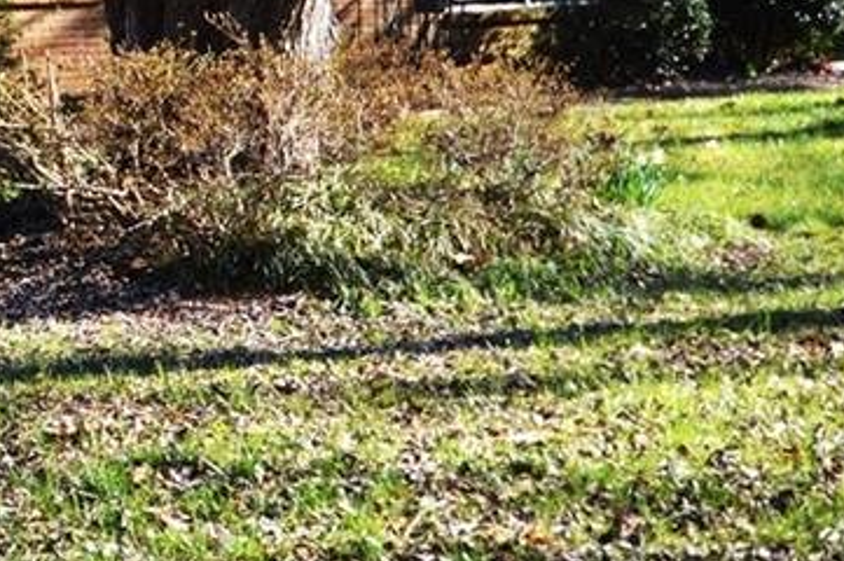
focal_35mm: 89
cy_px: -89
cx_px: -140
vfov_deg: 14.8
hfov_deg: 21.3
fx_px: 2094
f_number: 5.6
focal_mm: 21
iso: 100
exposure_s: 1/125
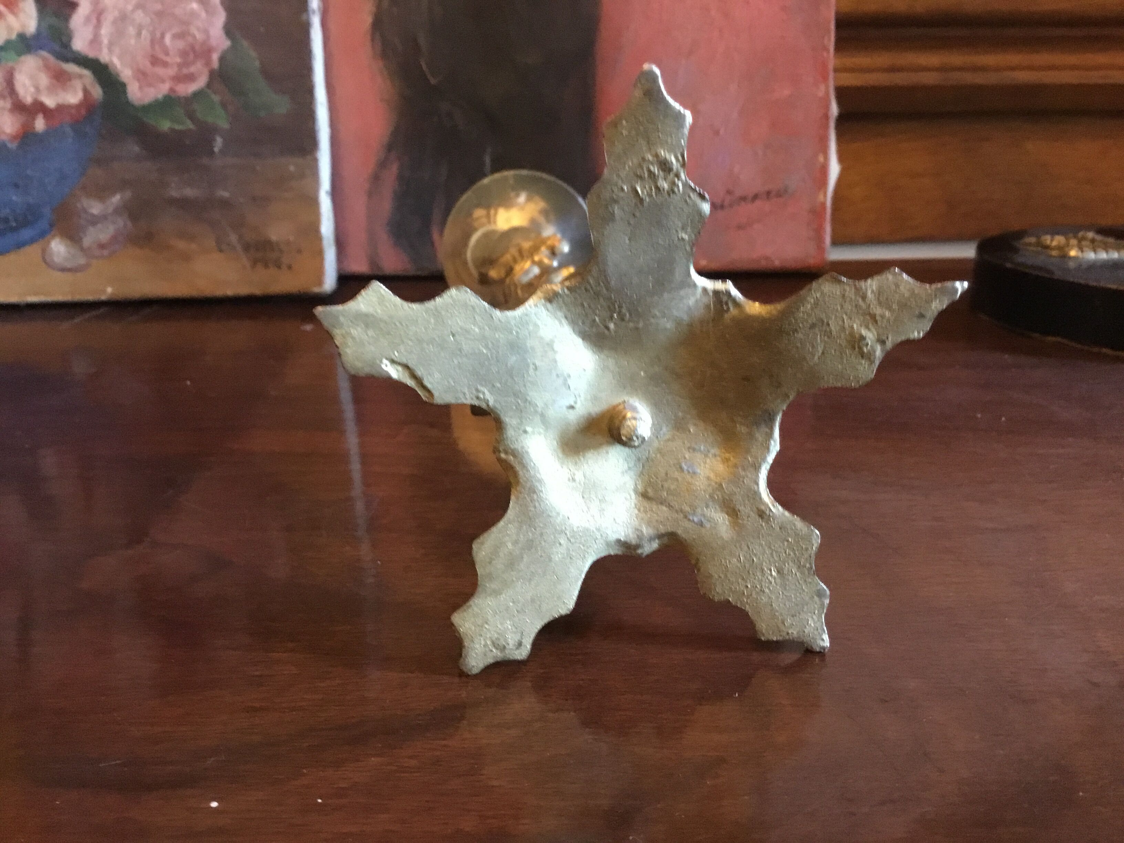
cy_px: 422
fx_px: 1007
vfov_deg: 45.4
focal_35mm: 31
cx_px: 562
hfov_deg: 58.4
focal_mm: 3.3
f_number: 2.4
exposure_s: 1/17
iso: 500
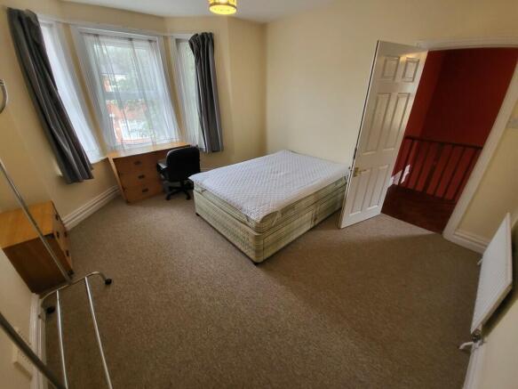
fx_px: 194
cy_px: 194
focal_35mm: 13
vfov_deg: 89.9
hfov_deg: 106.2
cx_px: 259
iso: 200
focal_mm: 1.74
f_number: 2.2
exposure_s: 1/50
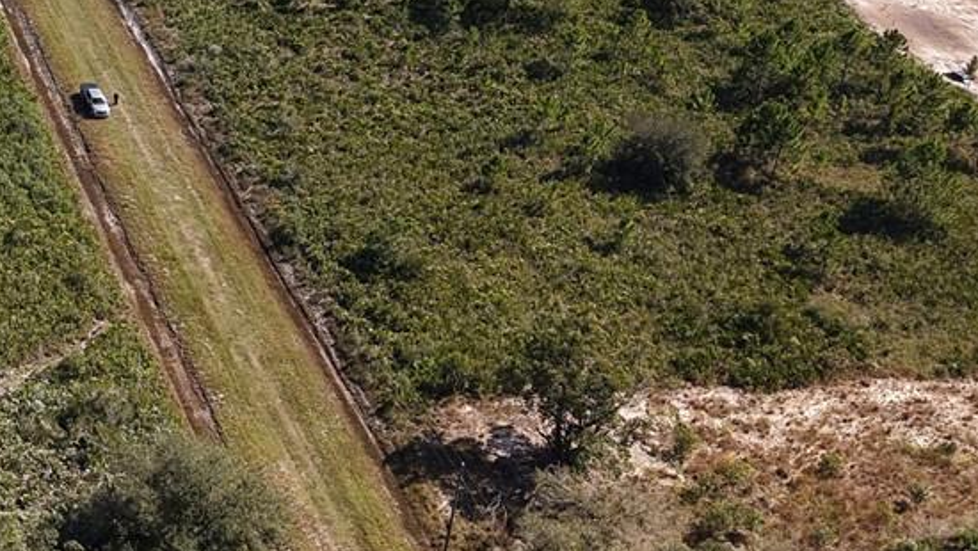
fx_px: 1972
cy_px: -196
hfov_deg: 24.6
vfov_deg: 15.1
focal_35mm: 76
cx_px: -261
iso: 170
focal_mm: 8.67
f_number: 1.8
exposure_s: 1/100
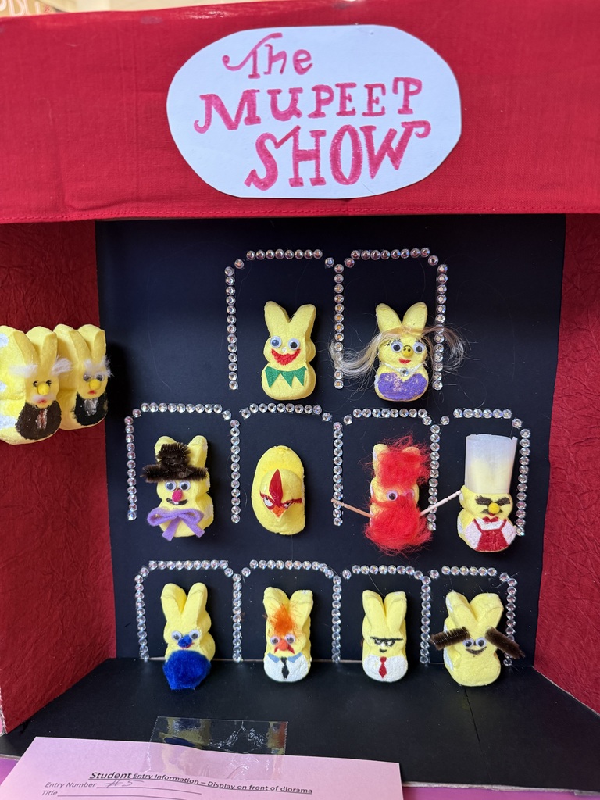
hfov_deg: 56.8
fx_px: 555
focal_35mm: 24
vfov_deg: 71.6
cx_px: 300
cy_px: 400
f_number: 1.78
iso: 250
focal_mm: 6.76
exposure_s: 1/60
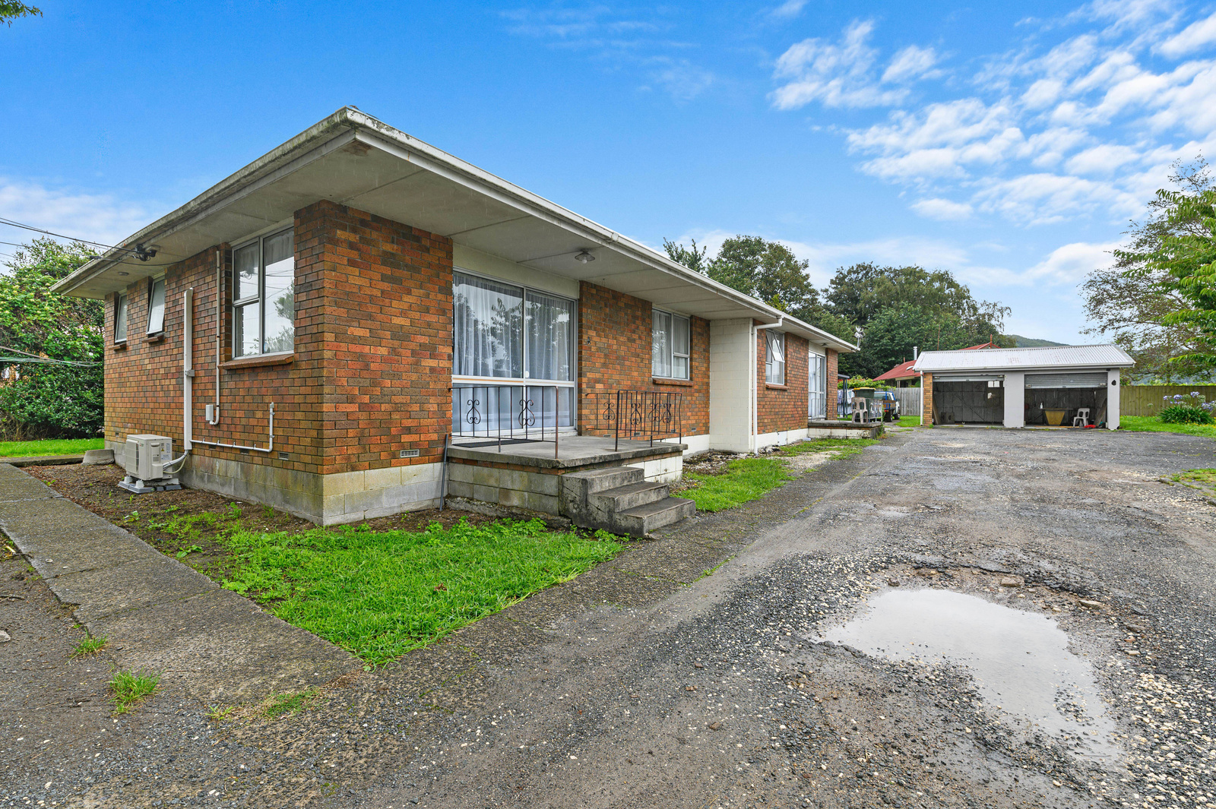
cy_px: 404
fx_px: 506
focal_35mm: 15
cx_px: 608
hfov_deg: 100.4
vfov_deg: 77.3
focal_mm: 15
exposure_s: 1/125
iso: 100
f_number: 7.1
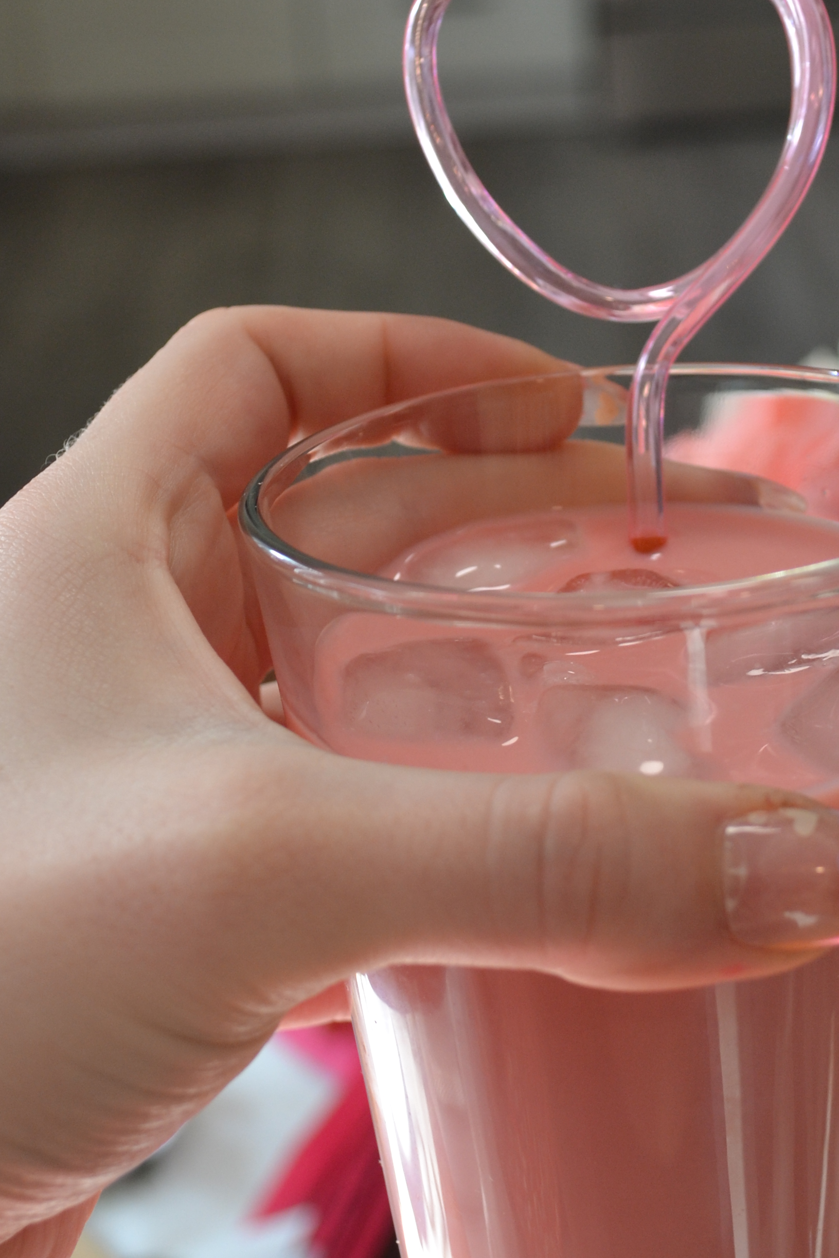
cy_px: 504
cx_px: 554
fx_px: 2864
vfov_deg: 24.7
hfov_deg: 16.6
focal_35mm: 82
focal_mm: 29
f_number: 5.6
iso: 400
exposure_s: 1/125
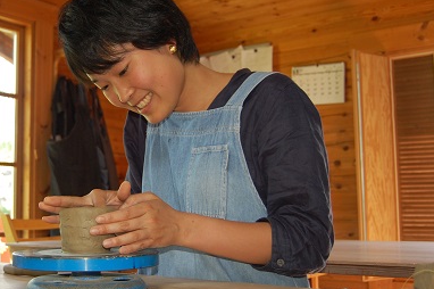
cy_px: 148
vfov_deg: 25.9
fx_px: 626
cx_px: 123
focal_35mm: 52
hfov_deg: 37.5
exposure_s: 1/60
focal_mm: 22
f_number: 3.8
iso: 400
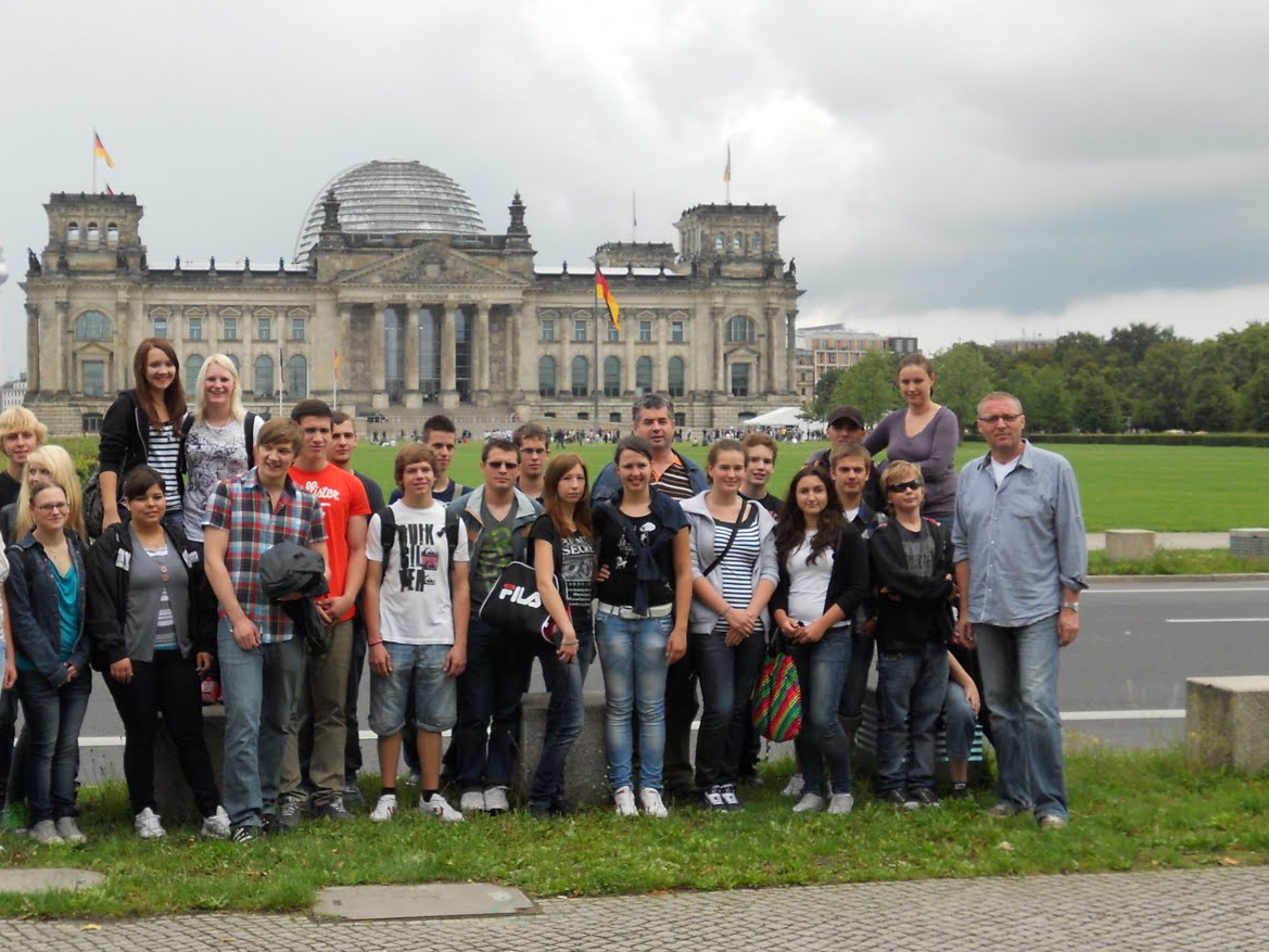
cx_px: 488
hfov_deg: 36.6
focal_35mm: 52
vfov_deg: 28.0
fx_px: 1906
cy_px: 504
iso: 80
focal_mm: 6.9
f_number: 3.9
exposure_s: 1/320
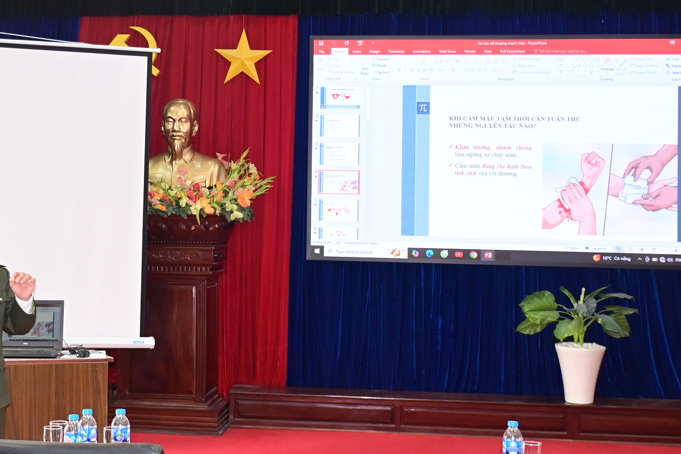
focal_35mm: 64
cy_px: 179
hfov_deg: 30.9
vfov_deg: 21.2
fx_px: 1211
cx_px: 170
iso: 1600
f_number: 5
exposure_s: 1/200
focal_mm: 27
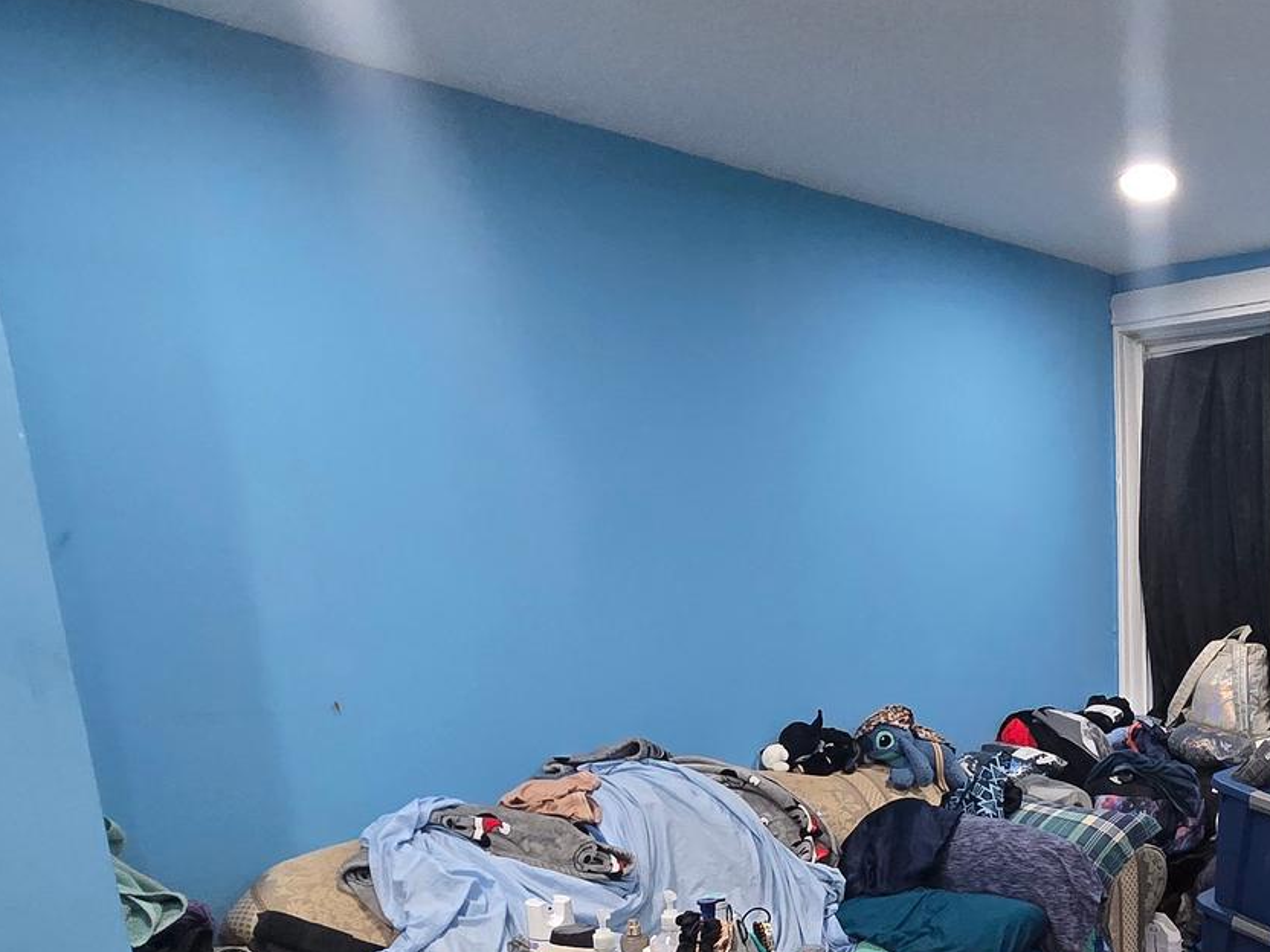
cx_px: 1189
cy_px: 947
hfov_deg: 49.3
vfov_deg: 39.1
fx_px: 1174
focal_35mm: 32
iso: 800
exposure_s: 1/60
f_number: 2.2
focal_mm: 2.2
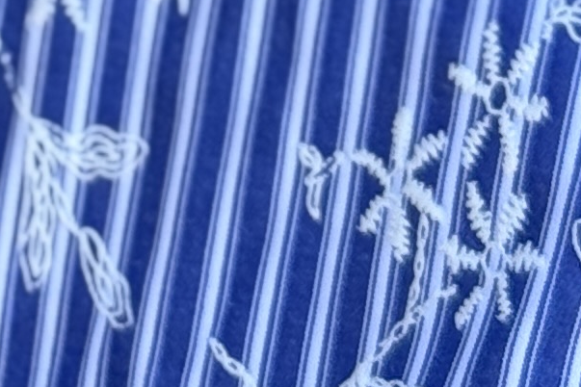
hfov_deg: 6.0
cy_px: -1148
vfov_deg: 3.9
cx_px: -588
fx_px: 5390
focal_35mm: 334
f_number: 1.78
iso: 64
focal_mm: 6.76
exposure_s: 1/535
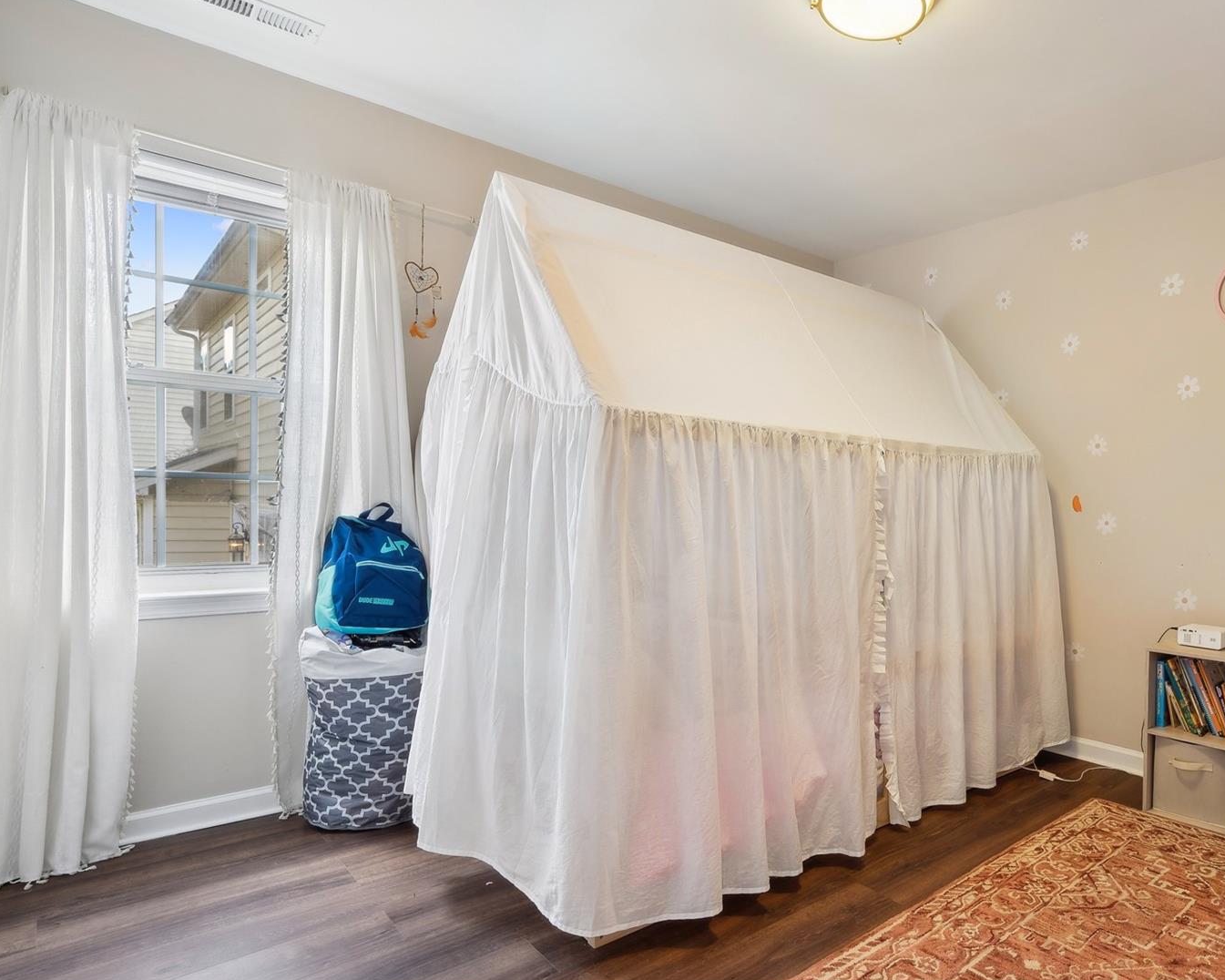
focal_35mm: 20
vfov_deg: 68.1
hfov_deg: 75.8
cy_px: 502
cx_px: 884
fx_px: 725
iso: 160
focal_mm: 14
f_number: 7.1
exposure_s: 1/5
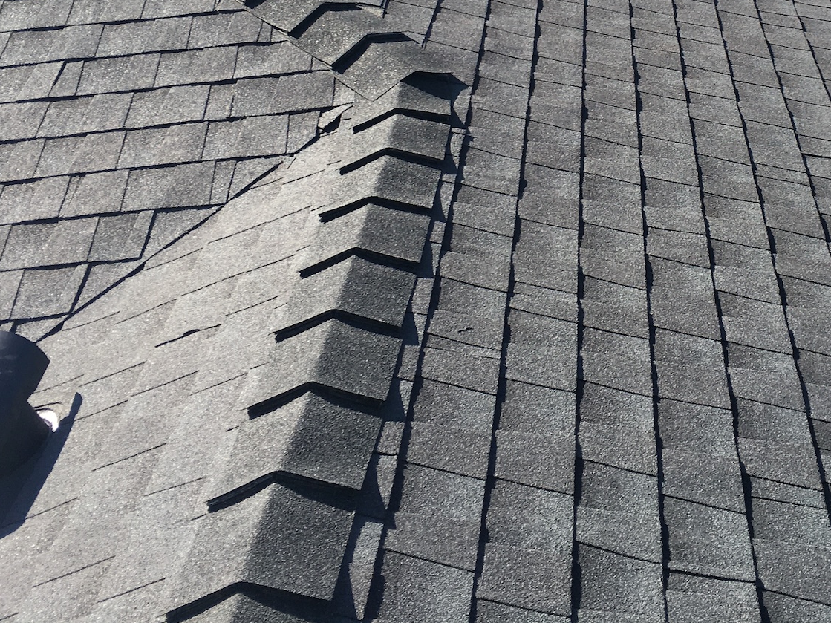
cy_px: 25
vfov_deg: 25.1
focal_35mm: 56
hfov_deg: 33.9
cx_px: 586
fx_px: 1344
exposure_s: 1/605
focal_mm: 4.15
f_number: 2.2
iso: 25
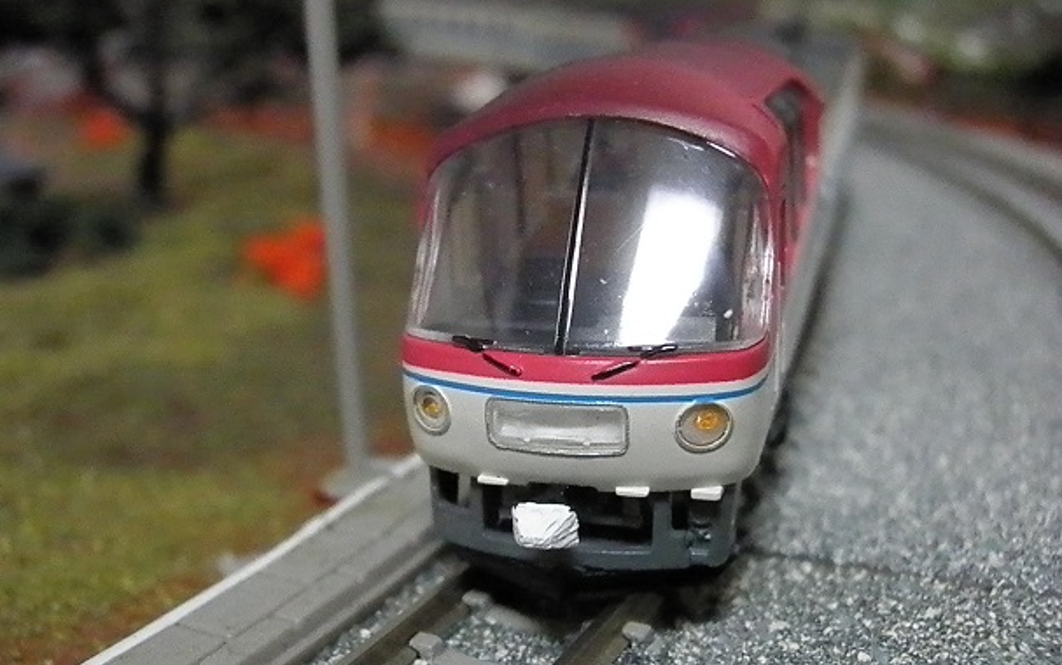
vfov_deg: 29.2
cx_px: 528
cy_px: 358
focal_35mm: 44
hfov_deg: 45.2
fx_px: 1274
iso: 3200
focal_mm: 7.3
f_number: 3.9
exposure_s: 1/100
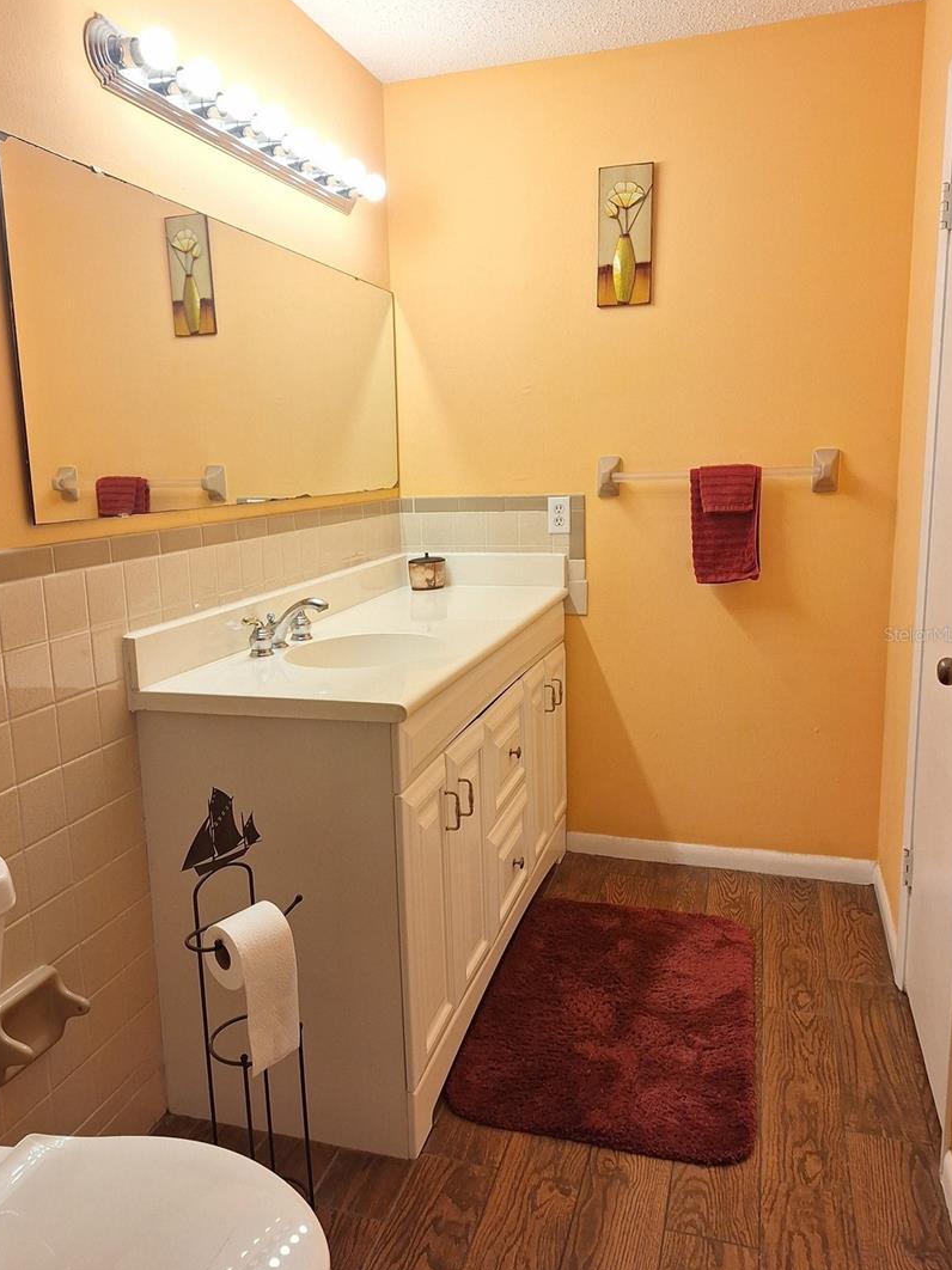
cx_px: 431
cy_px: 634
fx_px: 954
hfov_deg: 53.0
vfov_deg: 67.3
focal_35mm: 26
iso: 80
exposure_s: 1/120
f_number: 1.8
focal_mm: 5.54
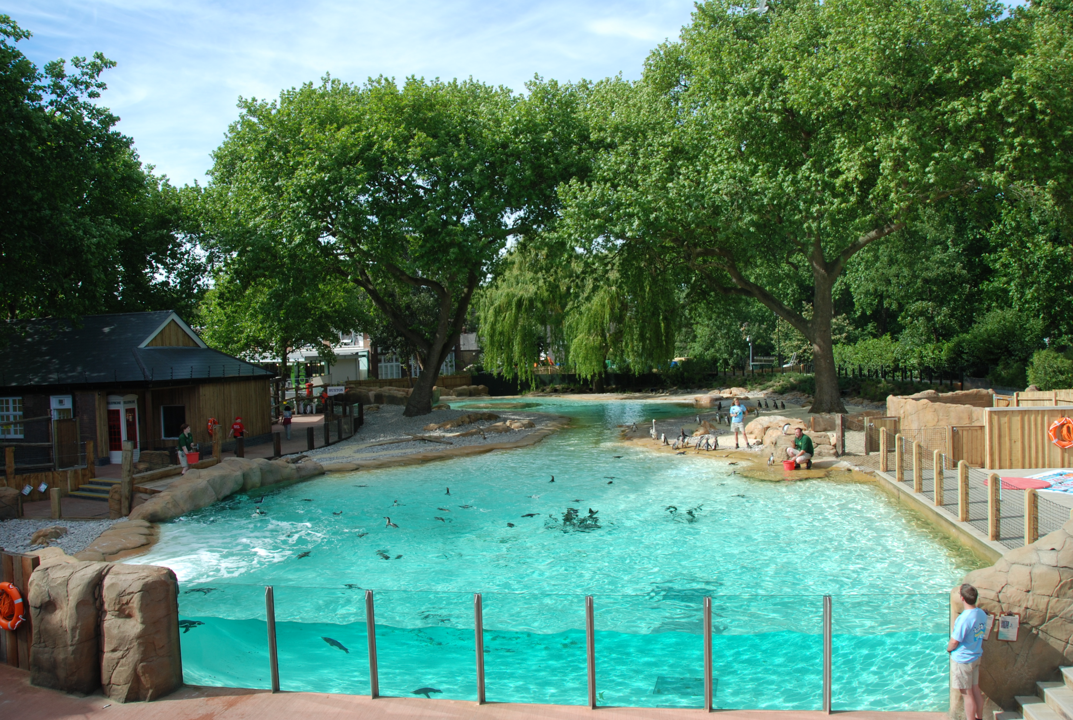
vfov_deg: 48.1
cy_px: 360
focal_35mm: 27
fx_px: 806
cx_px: 536
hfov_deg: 67.3
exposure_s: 1/125
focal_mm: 18
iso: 100
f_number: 5.6
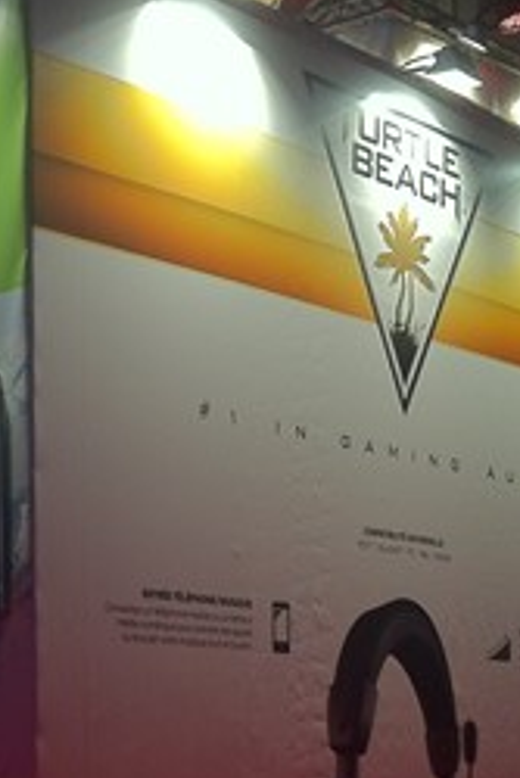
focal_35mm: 93
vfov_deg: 21.6
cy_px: 619
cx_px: -19
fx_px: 2012
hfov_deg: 14.5
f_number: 2.8
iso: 100
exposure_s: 1/15
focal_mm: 3.85
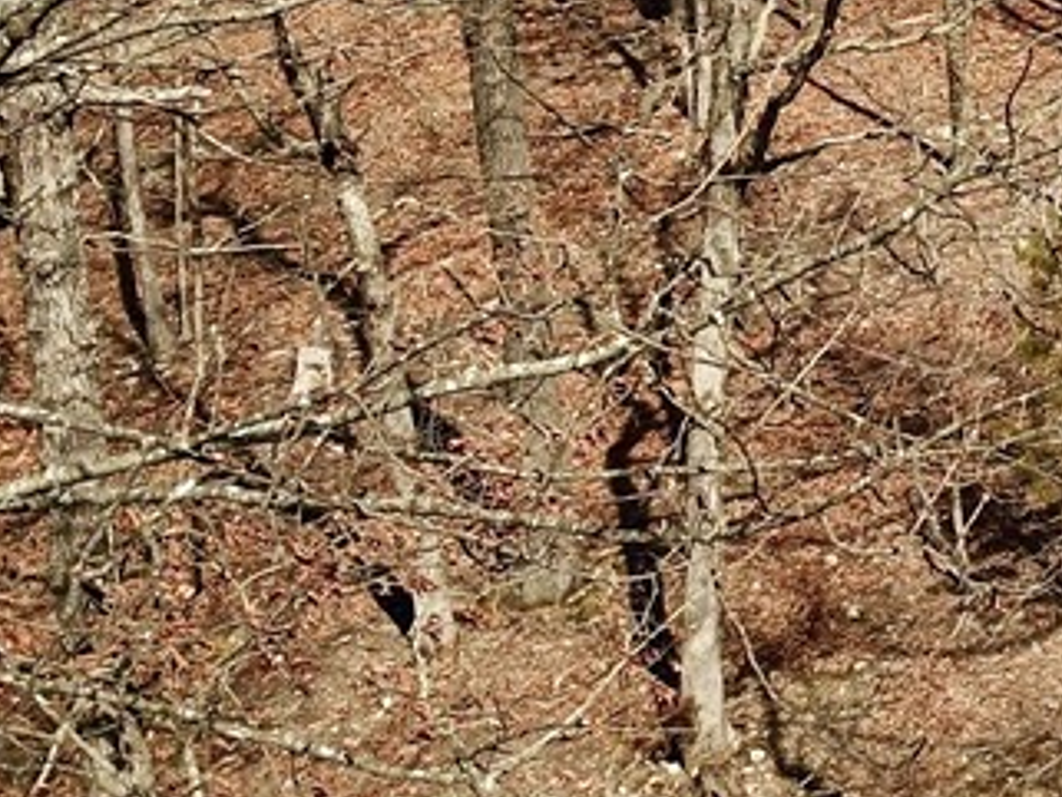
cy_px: -311
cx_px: 1624
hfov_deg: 20.1
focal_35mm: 83
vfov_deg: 16.6
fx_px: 2547
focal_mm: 4.73
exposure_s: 1/1508
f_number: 2.2
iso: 100
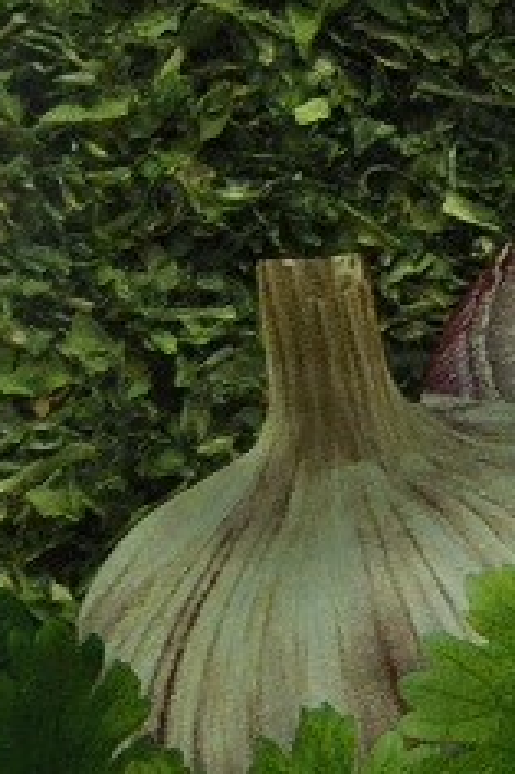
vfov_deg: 9.5
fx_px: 4598
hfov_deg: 6.4
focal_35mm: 214
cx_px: 377
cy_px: -125
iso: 1000
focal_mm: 28
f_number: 6.3
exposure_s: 1/80
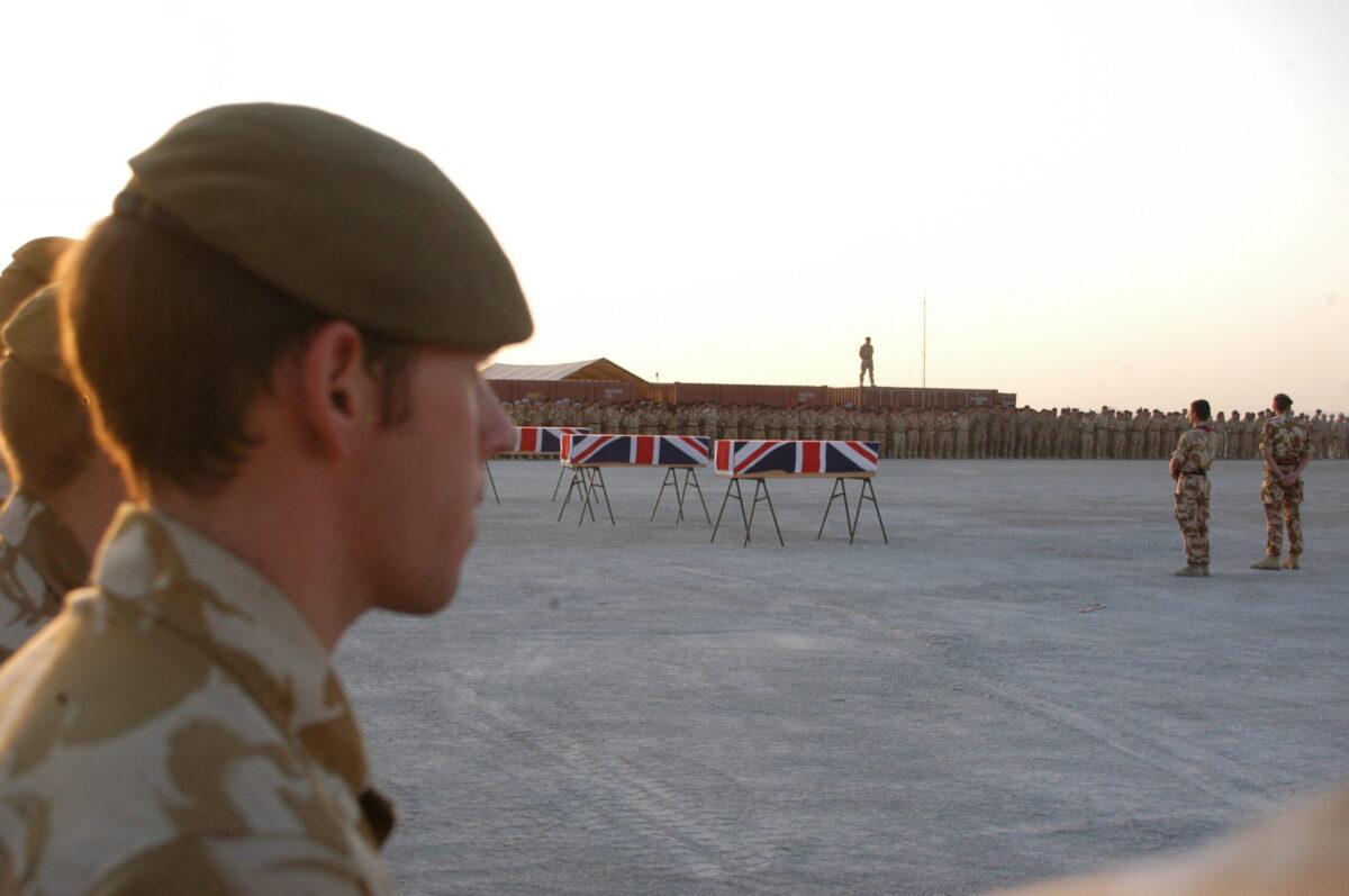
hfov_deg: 38.9
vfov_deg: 26.4
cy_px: 448
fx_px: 1909
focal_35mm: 51
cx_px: 674
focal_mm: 34
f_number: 7.1
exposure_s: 1/180
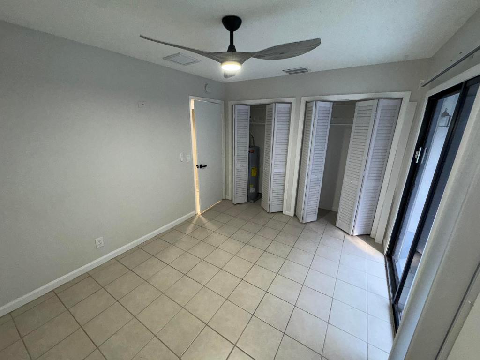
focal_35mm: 14
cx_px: 240
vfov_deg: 85.7
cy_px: 180
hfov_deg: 102.1
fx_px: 194
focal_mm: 2.22
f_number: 2.2
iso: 200
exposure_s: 1/101
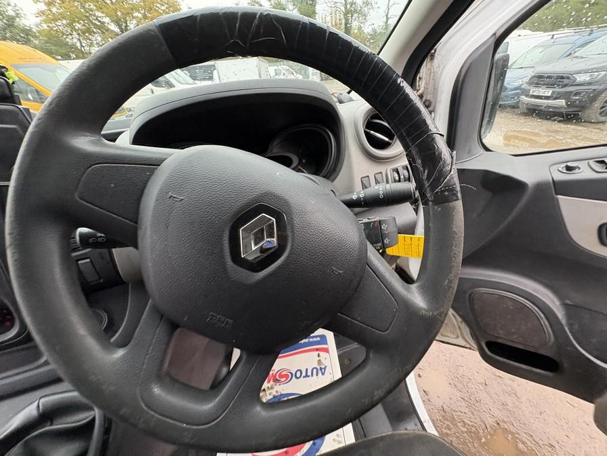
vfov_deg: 85.7
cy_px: 228
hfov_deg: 102.1
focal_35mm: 14
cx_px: 304
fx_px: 245
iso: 250
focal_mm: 2.22
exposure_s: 1/60
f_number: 2.2
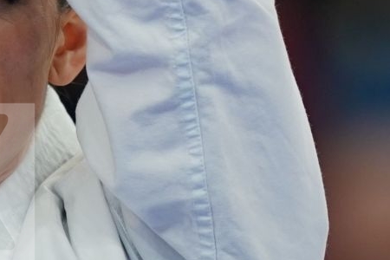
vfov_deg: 0.6
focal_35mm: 2400
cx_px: -46
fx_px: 25998
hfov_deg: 0.9
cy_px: -126
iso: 800
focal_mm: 400
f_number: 2.8
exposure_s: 1/320
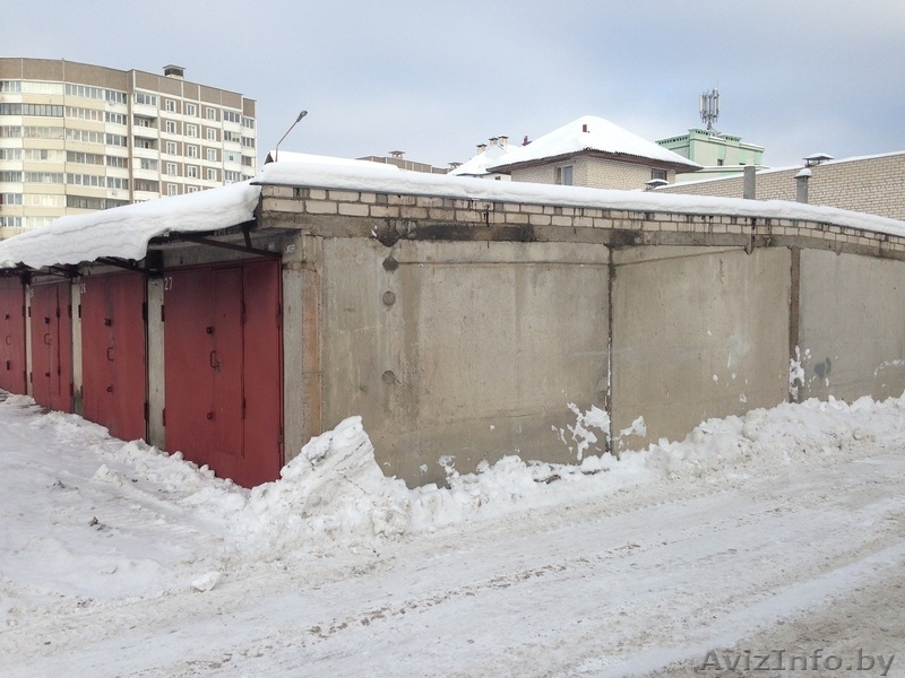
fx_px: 863
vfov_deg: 42.9
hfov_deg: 55.4
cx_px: 452
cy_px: 339
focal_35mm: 33
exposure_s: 1/889
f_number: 2.4
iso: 50
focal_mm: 4.12
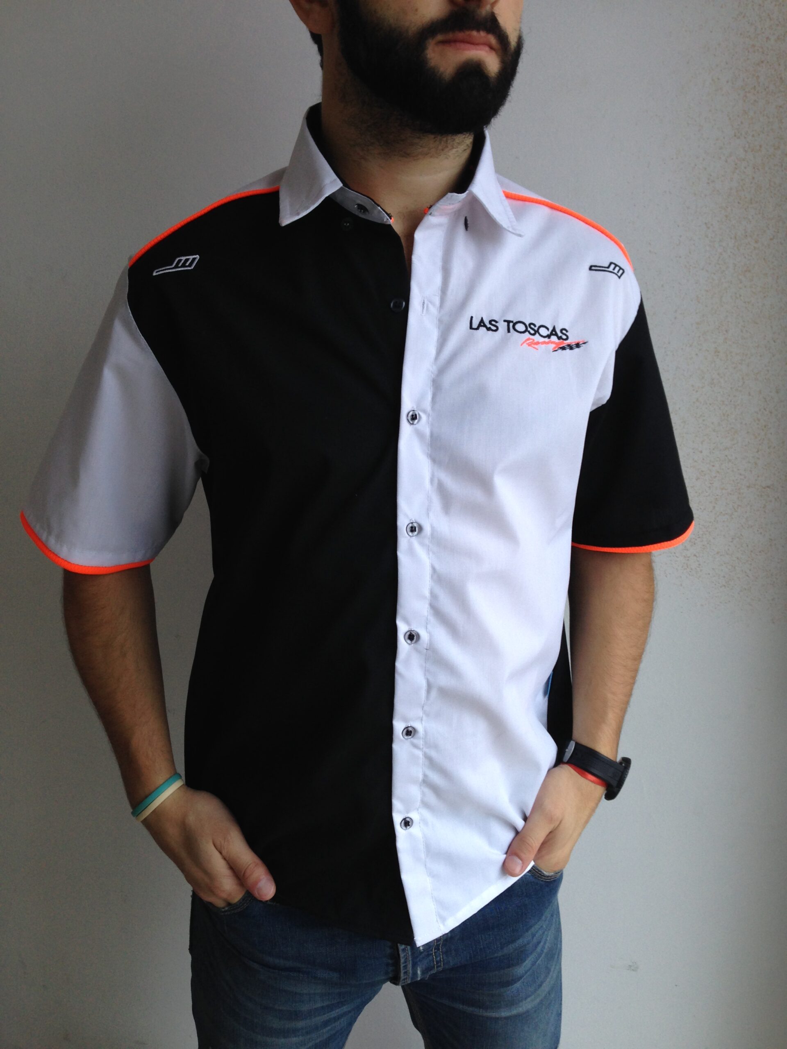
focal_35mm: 33
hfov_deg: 42.9
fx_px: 1000
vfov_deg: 55.4
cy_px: 524
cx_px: 394
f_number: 2.4
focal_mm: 4.12
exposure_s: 1/24
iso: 50
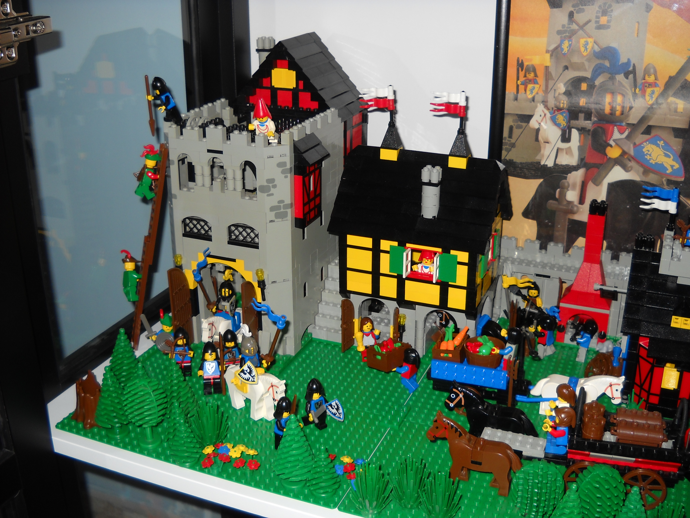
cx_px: 345
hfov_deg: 45.8
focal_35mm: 41
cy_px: 259
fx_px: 817
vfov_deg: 35.1
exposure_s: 1/30
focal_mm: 6.72
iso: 64
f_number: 3.1
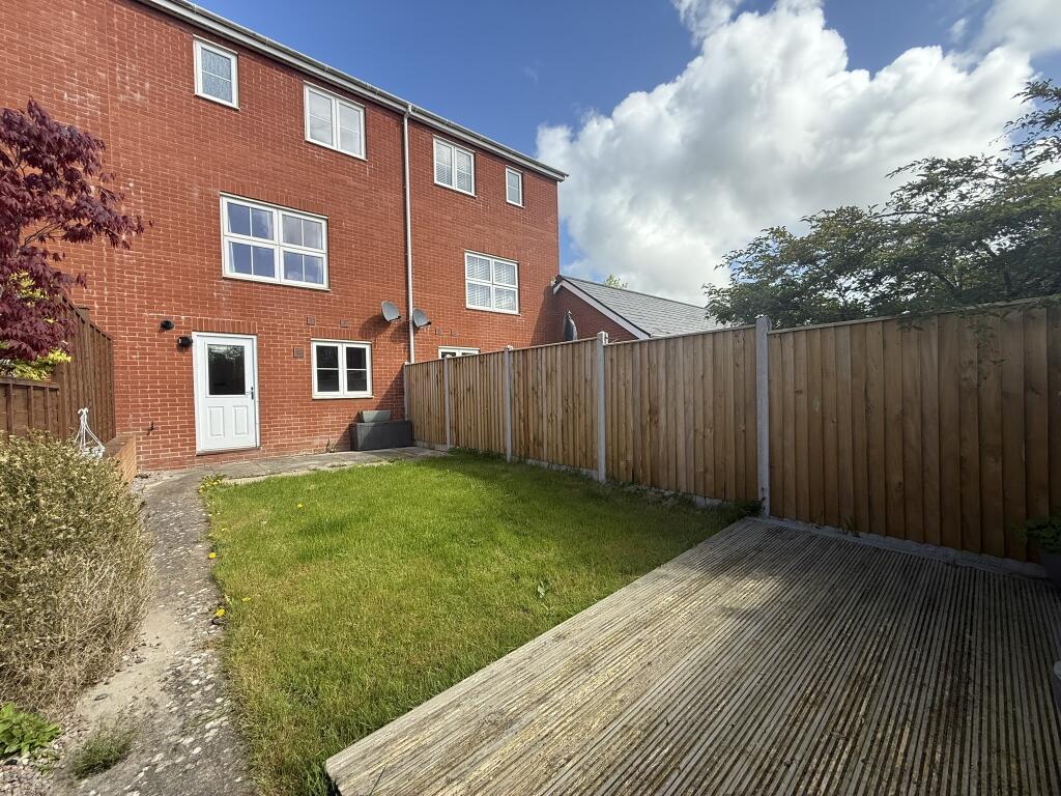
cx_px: 530
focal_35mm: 14
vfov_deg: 85.7
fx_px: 429
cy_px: 398
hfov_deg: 102.1
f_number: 2.2
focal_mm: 2.22
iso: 64
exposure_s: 1/841
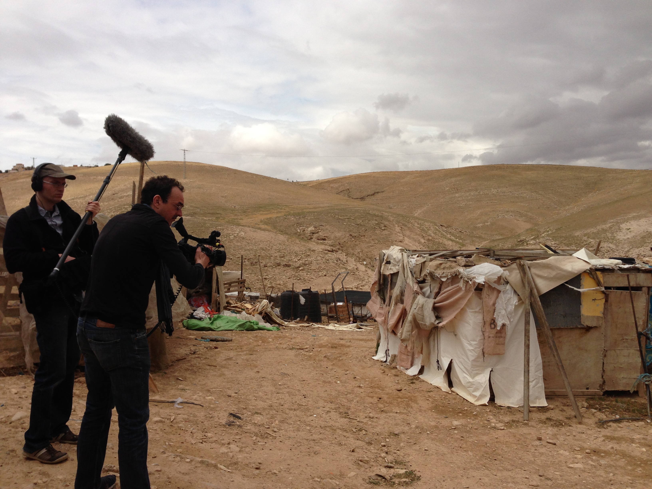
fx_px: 622
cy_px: 244
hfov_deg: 55.4
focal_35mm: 33
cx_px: 326
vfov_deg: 42.9
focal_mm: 4.13
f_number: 2.4
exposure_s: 1/2857
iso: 50
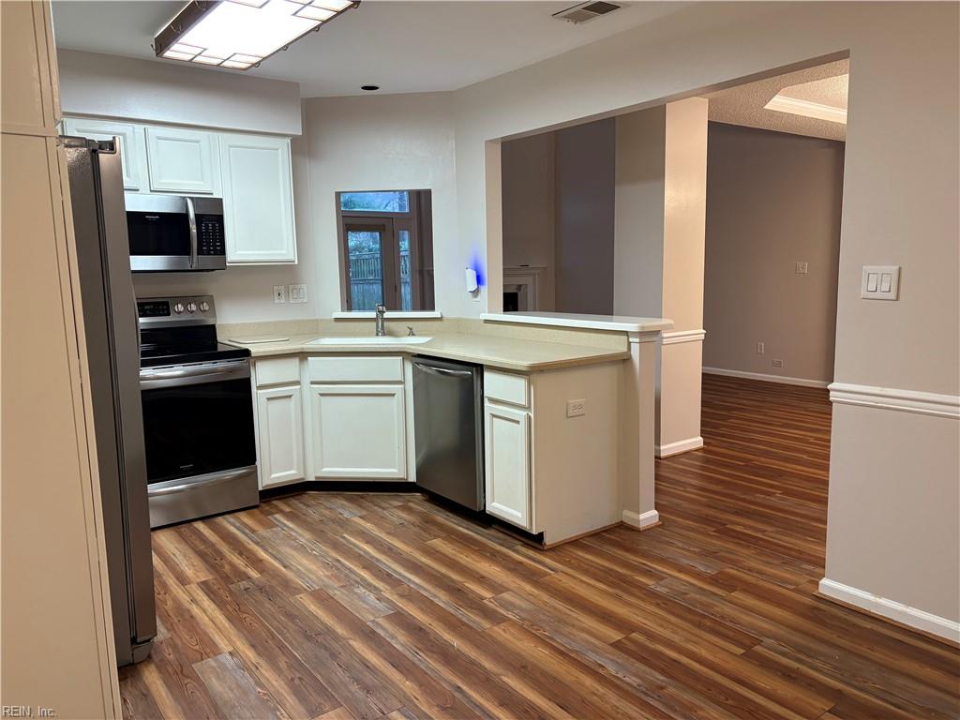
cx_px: 480
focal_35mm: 26
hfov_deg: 67.3
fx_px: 721
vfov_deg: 53.1
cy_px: 360
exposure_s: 1/60
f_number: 1.6
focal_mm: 5.96
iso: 160
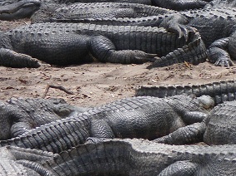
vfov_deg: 4.8
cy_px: 150
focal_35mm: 311
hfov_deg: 6.4
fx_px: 2119
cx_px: 239
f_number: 5.8
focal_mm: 19.6
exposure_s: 1/125
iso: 100
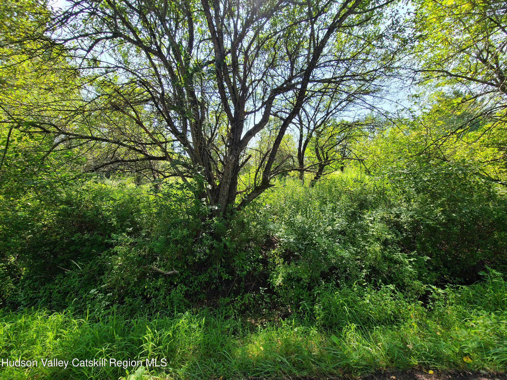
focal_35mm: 13
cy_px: 190
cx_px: 254
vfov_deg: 89.9
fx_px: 190
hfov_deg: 106.2
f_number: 2.2
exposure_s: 1/393
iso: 50
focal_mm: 2.2
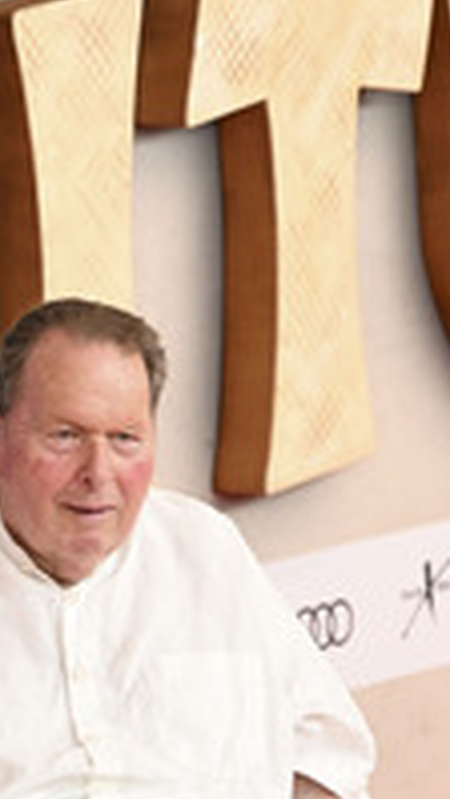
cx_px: -135
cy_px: 570
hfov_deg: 6.8
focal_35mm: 178
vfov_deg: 12.1
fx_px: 3774
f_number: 2.8
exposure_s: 1/160
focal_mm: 75
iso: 250
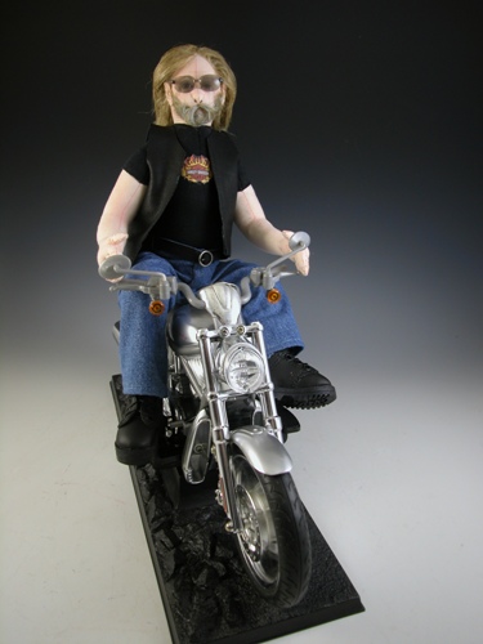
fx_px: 521
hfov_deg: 49.7
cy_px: 322
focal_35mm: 28
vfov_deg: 63.4
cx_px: 242
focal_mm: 7.1
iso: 100
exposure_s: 1/39.7
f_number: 2.8
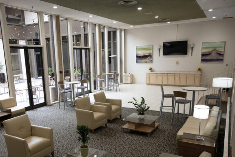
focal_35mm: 32
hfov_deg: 58.4
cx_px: 98
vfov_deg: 40.7
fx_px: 209
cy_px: 103
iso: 2500
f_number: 5
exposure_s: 1/125
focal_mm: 24
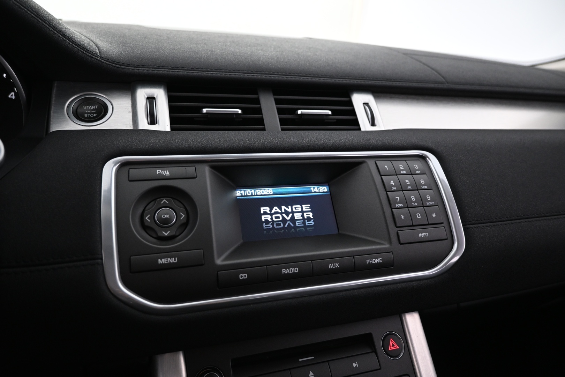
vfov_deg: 53.1
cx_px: 282
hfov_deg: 73.7
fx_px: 377
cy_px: 188
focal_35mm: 24
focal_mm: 16
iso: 1000
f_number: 3.5
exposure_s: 1/25
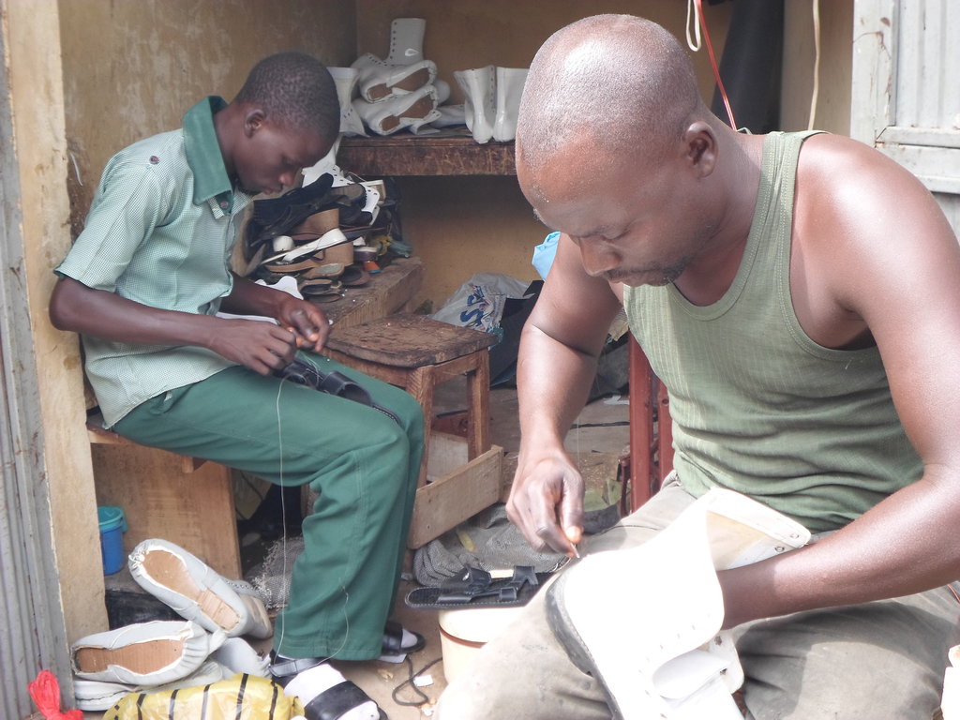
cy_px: 360
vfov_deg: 33.6
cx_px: 480
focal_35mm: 43
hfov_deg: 43.9
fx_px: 1193
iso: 80
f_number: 3.2
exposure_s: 1/90
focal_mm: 7.8
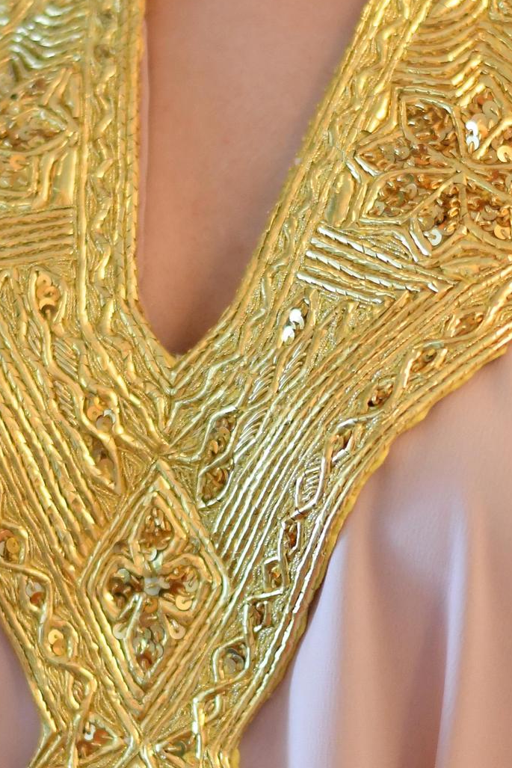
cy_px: 541
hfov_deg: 7.3
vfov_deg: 11.0
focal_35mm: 187
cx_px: 245
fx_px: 3988
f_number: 1.8
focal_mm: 50
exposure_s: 1/200
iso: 2000
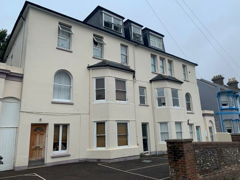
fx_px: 180
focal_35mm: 26
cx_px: 120
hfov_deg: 67.3
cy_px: 90
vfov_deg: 53.1
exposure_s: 1/2755
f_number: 1.8
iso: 25
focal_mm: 4.25
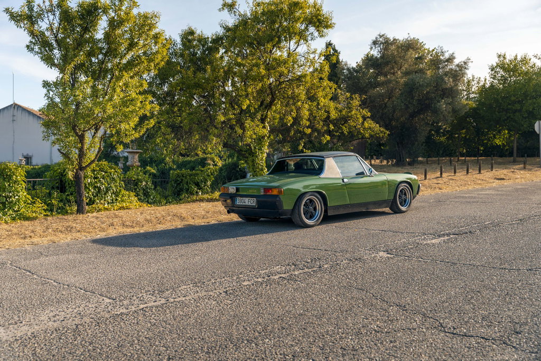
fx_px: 537
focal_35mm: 36
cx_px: 270
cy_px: 180
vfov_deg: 37.2
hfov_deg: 53.5
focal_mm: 35.7
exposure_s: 1/400
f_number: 3.5
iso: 100
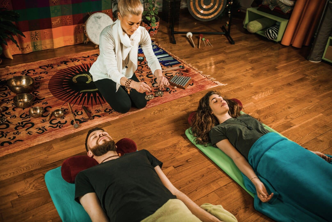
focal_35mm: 35
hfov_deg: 54.4
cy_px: 111
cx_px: 166
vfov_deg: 37.9
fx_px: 323
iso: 100
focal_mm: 35
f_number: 3.2
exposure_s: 1/125
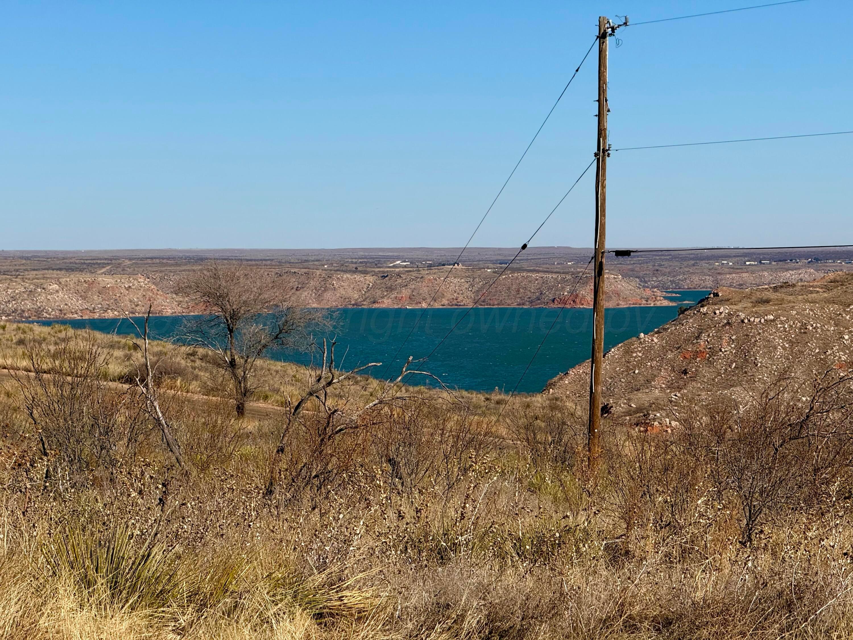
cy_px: 320
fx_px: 2957
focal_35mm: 120
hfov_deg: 16.4
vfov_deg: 12.3
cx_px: 426
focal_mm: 15.66
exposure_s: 1/2933
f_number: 2.8
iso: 50
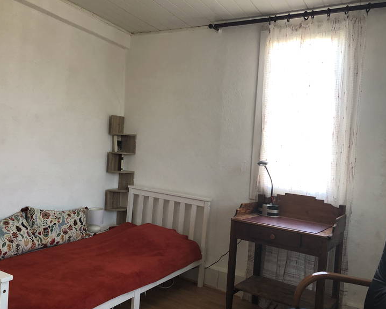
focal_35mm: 30
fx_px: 343
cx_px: 191
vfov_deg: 48.5
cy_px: 153
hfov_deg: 58.7
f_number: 1.8
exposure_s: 1/30
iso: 25
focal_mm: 3.99
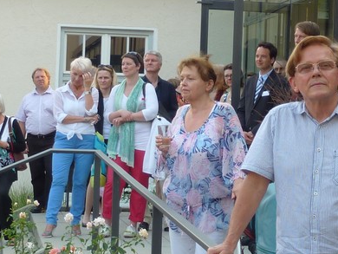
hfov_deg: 15.7
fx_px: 1221
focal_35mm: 125
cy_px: 120
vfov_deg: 11.9
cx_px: 140
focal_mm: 6.9
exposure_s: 1/80
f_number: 3.7
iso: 80
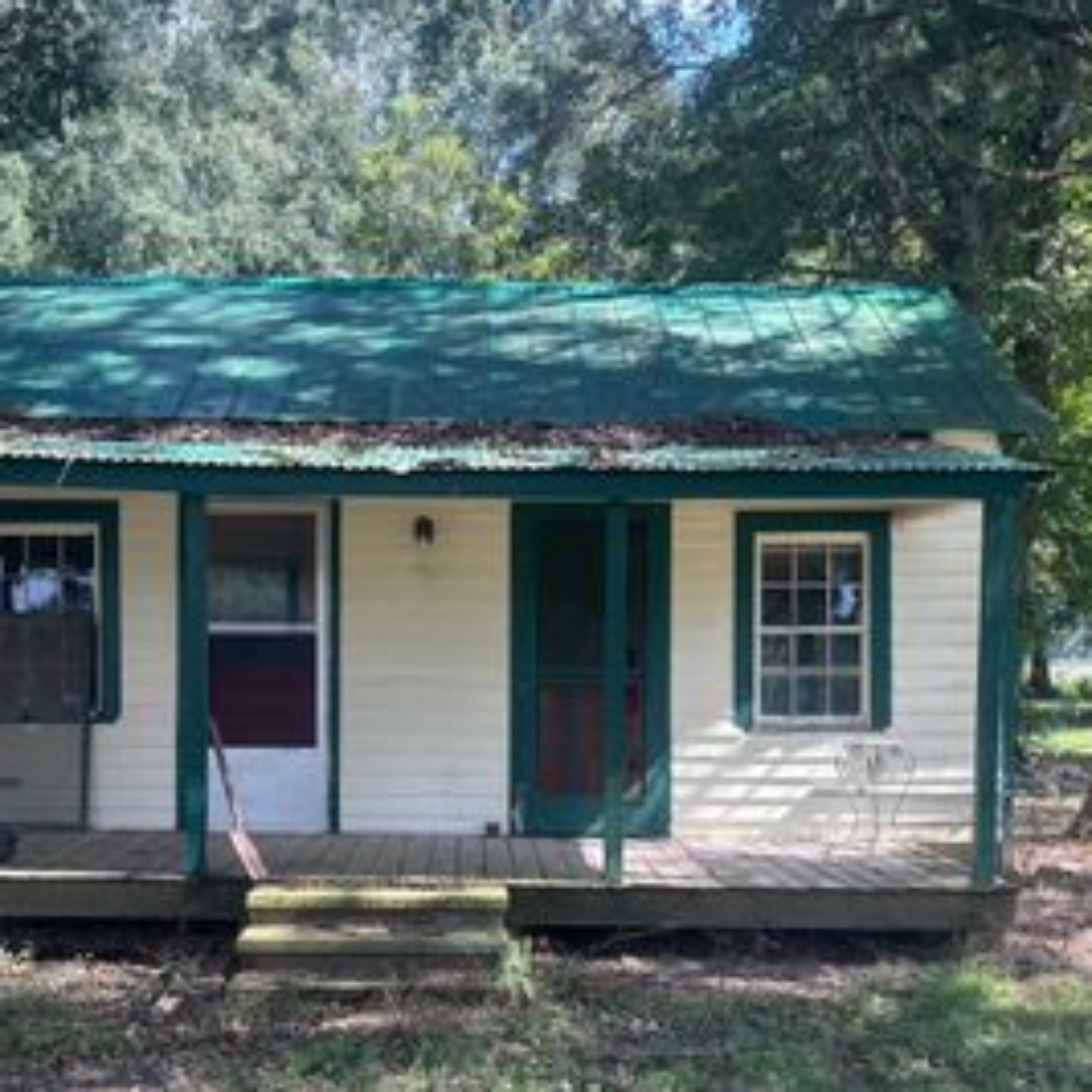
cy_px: 726
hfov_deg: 39.1
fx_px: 1535
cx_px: 462
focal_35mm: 43
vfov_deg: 38.7
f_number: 1.6
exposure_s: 1/373
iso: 50
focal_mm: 5.96
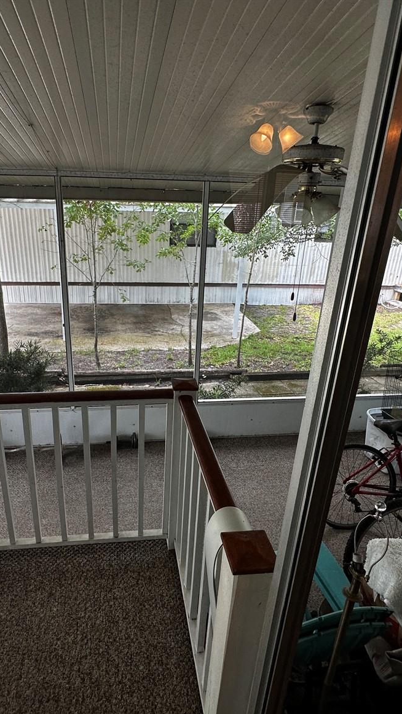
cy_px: 366
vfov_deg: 83.8
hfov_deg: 53.3
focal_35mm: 21
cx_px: 164
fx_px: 398
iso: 80
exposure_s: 1/120
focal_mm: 2.22
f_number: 2.2
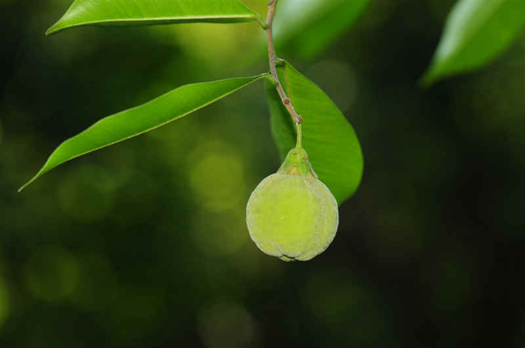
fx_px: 2294
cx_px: 262
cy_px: 174
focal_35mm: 158
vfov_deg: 8.7
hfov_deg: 13.1
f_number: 8
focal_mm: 105
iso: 200
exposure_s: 1/60
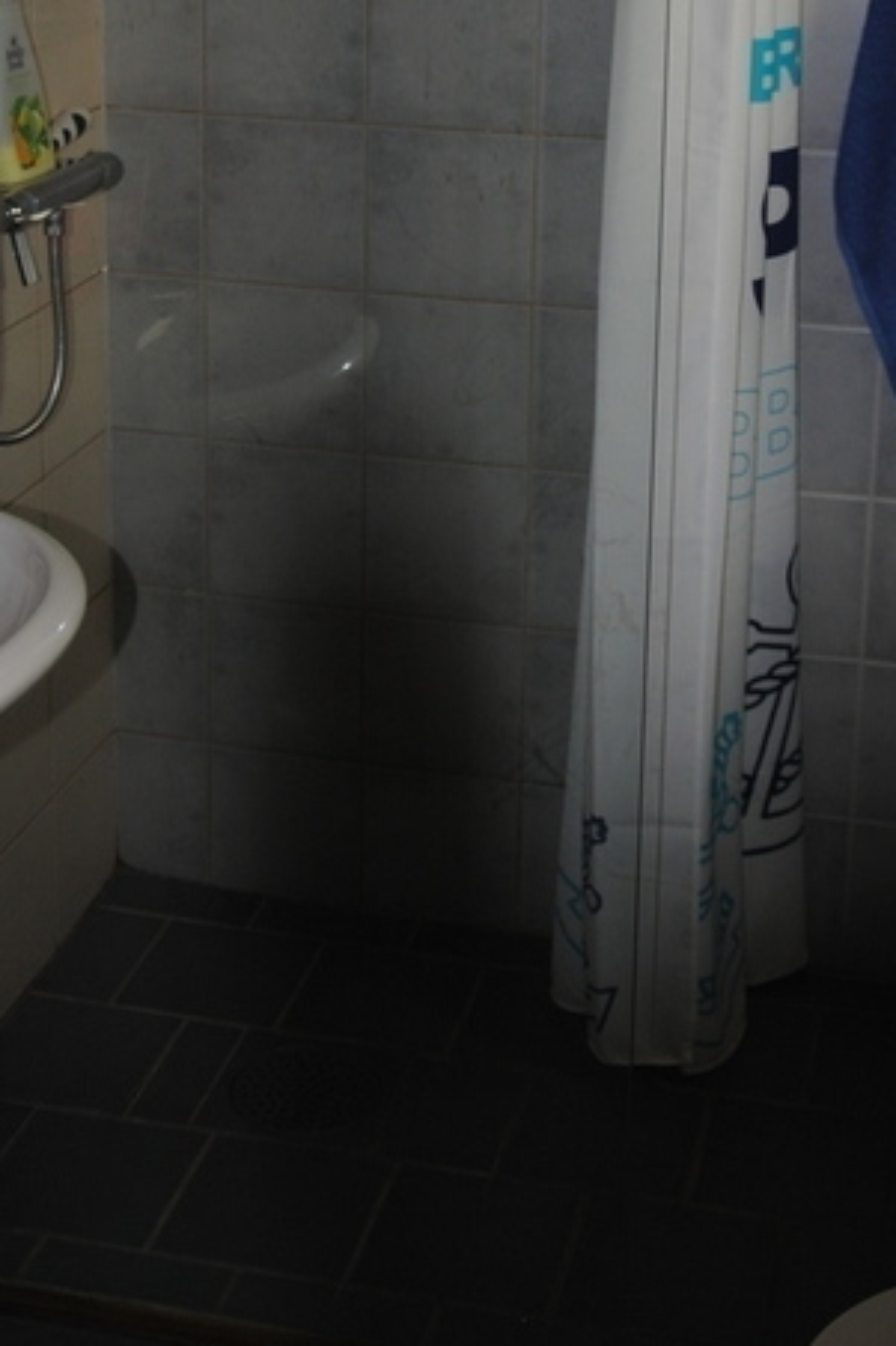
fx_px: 2385
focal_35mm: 64
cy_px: 214
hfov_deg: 21.3
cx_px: 503
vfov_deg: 30.5
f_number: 4
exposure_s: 1/60
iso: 200
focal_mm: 25
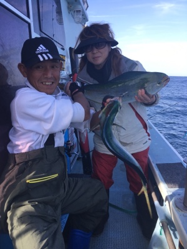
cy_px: 124
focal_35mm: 29
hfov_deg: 48.2
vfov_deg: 61.7
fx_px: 209
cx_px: 94
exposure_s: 1/469
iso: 25
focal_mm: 4.15
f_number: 2.2
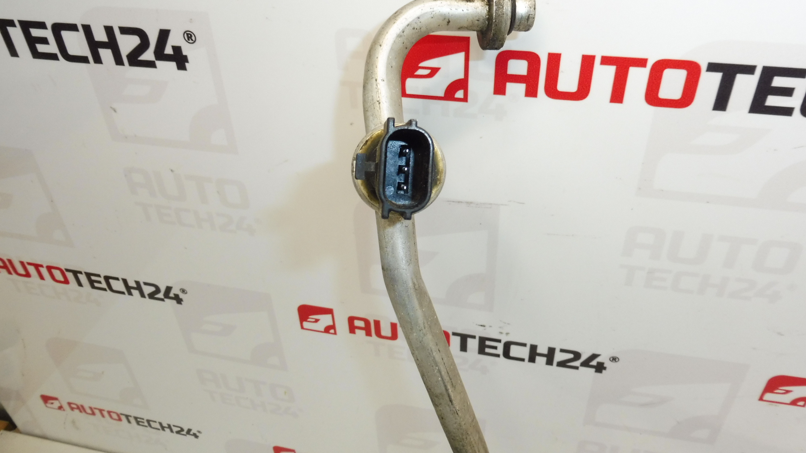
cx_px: 400
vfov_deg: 42.6
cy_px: 170
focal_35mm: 27
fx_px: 577
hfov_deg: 69.9
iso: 200
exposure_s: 1/100
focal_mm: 4.3
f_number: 4
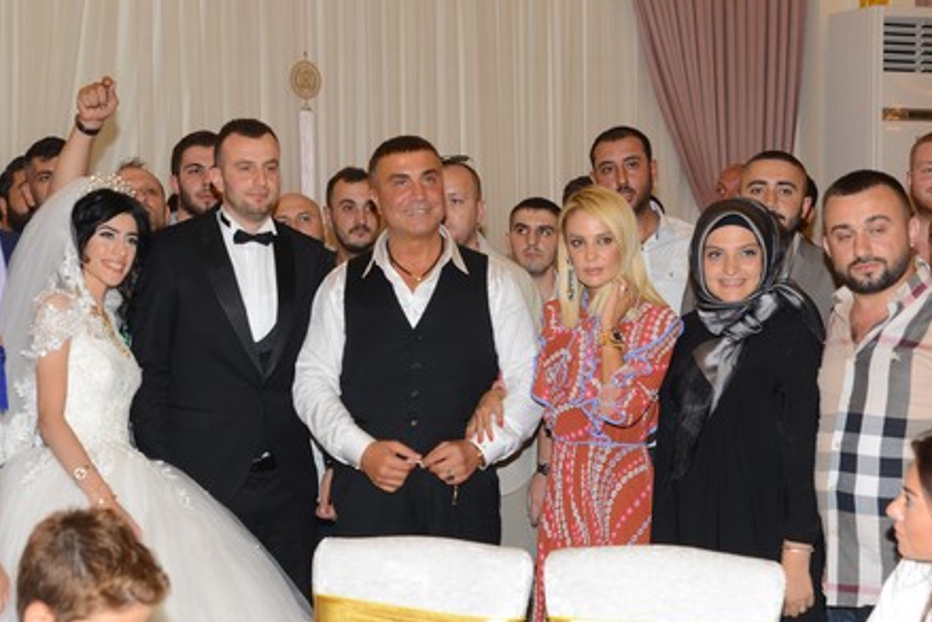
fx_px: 1580
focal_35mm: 61
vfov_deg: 22.3
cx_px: 382
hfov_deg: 32.8
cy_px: 322
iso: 400
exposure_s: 1/100
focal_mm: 40
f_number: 5
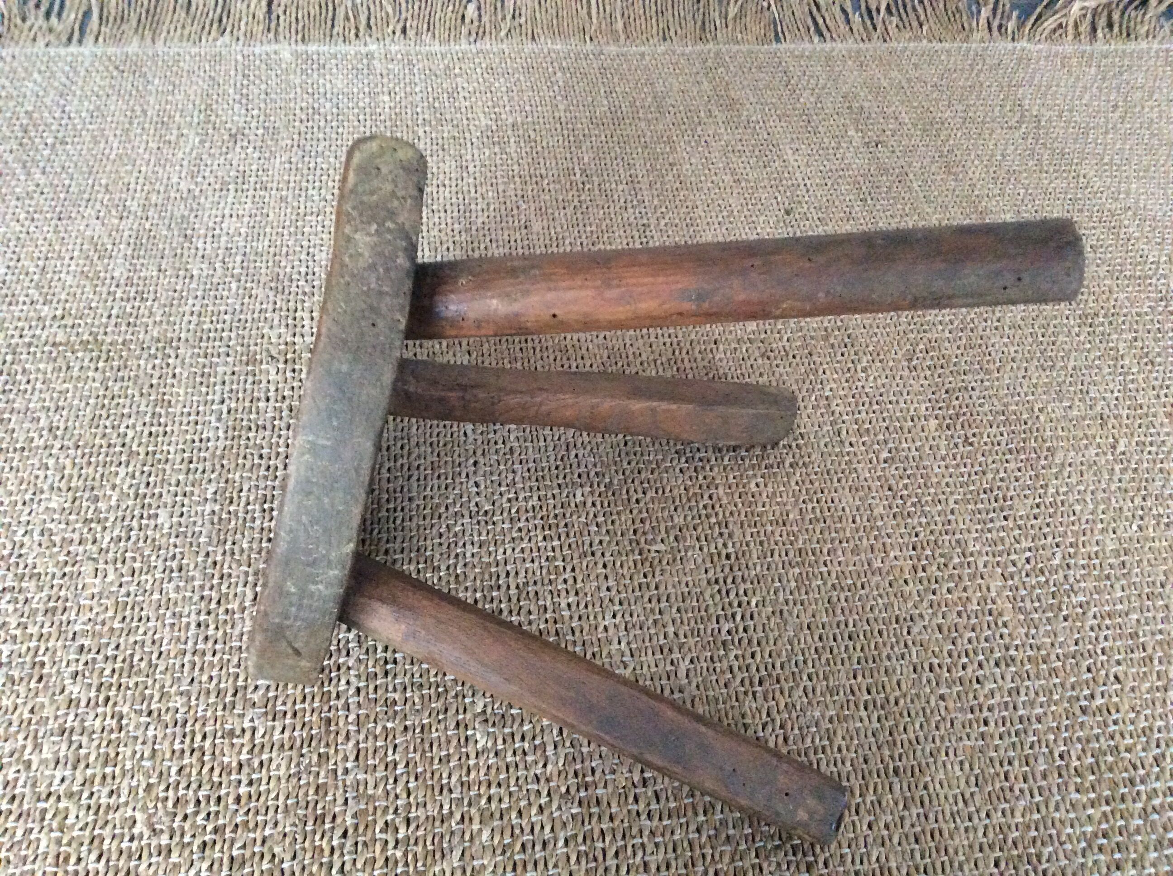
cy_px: 438
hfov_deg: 56.9
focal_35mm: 32
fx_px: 1083
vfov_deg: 44.1
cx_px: 586
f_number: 2.4
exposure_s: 1/17
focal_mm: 3.3
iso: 400
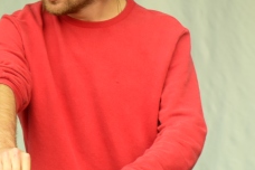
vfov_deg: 1.9
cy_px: 153
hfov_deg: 2.9
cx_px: 121
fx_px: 5034
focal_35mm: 711
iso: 400
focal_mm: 135
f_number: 6.3
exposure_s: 1/160
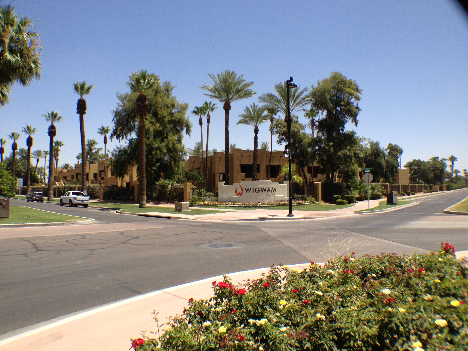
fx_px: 473
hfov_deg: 52.6
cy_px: 176
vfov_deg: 40.7
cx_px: 234
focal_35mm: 35
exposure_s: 1/1577
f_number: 2.4
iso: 64
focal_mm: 4.28
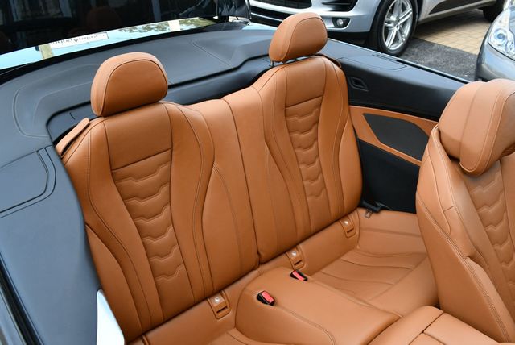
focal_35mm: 36
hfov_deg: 53.1
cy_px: 172
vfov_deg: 36.9
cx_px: 258
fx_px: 515
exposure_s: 1/250
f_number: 5.6
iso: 250
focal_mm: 18
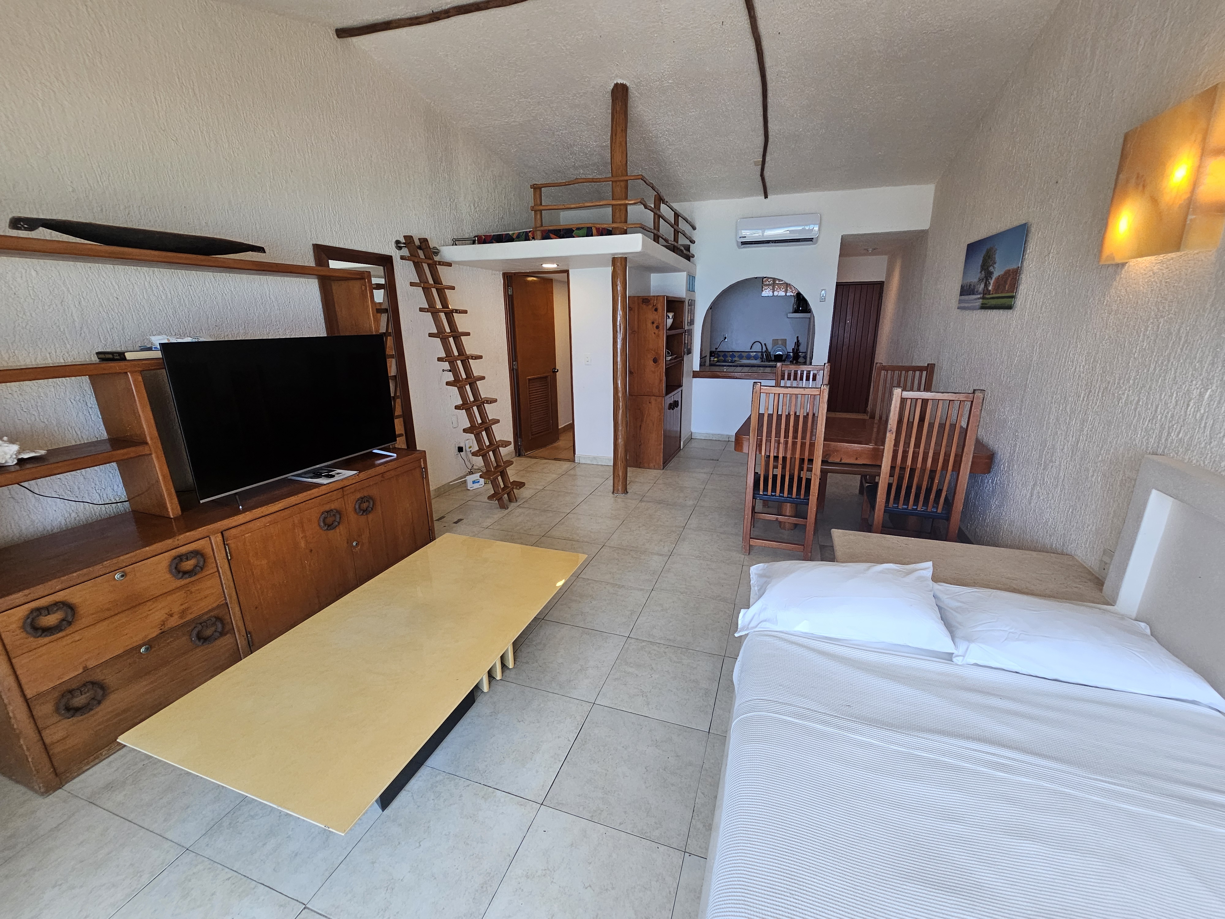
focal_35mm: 13
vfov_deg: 89.9
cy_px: 460
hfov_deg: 106.2
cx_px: 612
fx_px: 460
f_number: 2.2
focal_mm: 2.2
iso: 160
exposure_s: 1/359
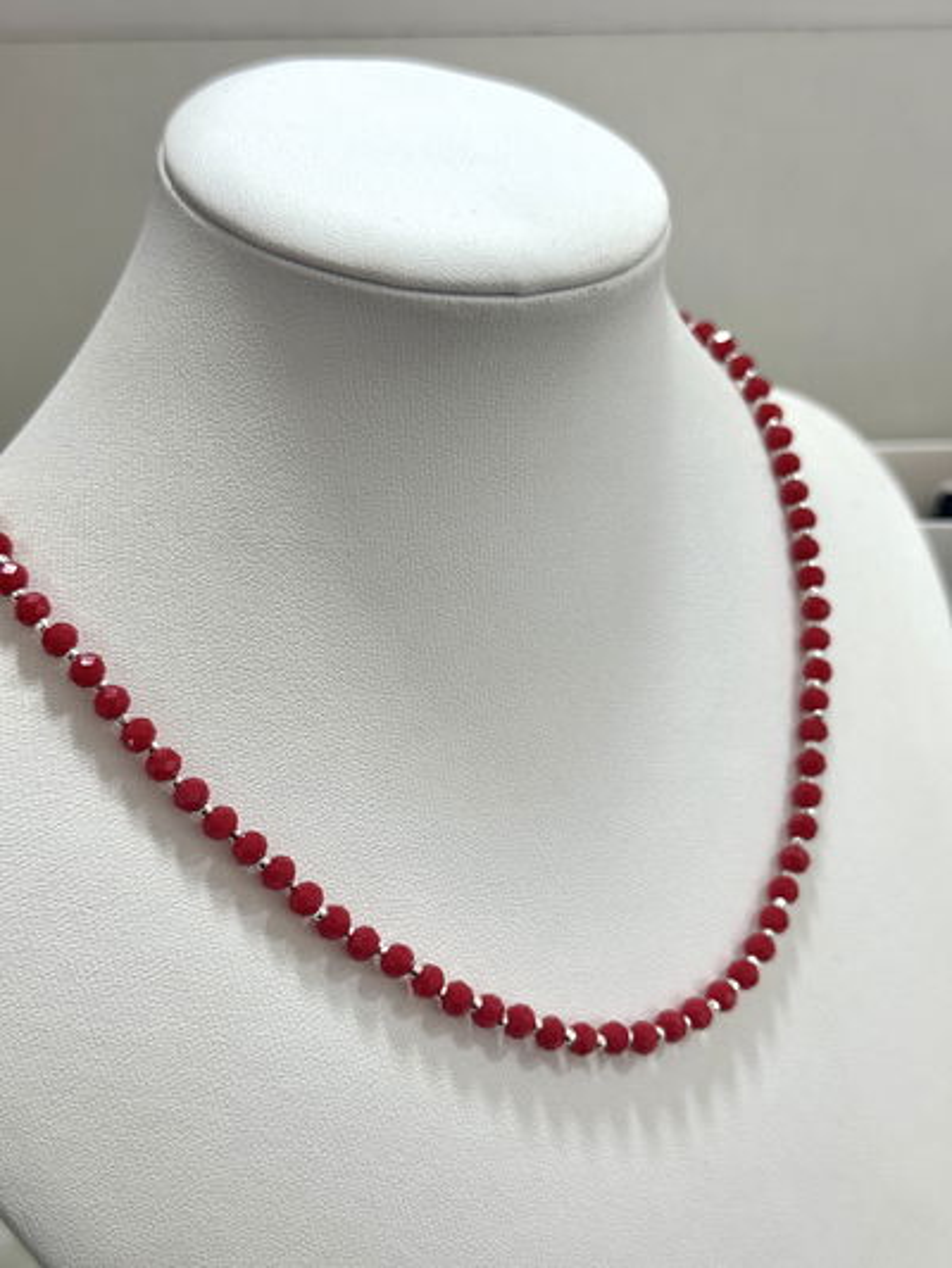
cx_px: 476
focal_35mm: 48
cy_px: 634
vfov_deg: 39.6
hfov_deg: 30.3
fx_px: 1759
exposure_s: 1/50
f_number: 1.78
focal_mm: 6.76
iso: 50
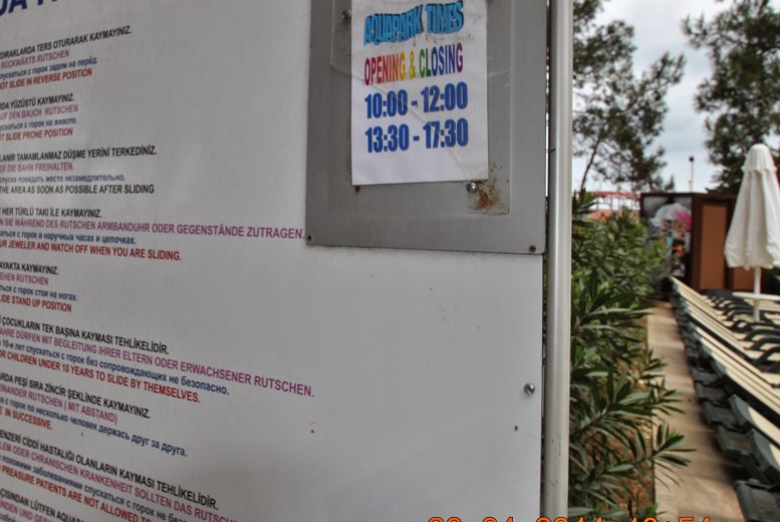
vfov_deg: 42.2
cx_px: 246
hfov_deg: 58.6
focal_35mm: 31
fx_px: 672
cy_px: 203
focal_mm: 14
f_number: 6.3
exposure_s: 1/200
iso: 100
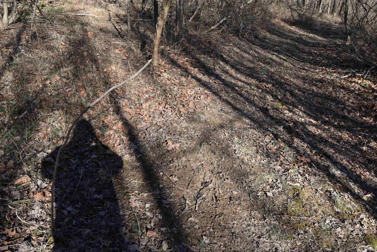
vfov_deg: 47.9
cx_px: 188
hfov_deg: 67.4
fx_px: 283
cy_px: 126
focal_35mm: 27
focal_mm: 18
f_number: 8
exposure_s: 1/250
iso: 220
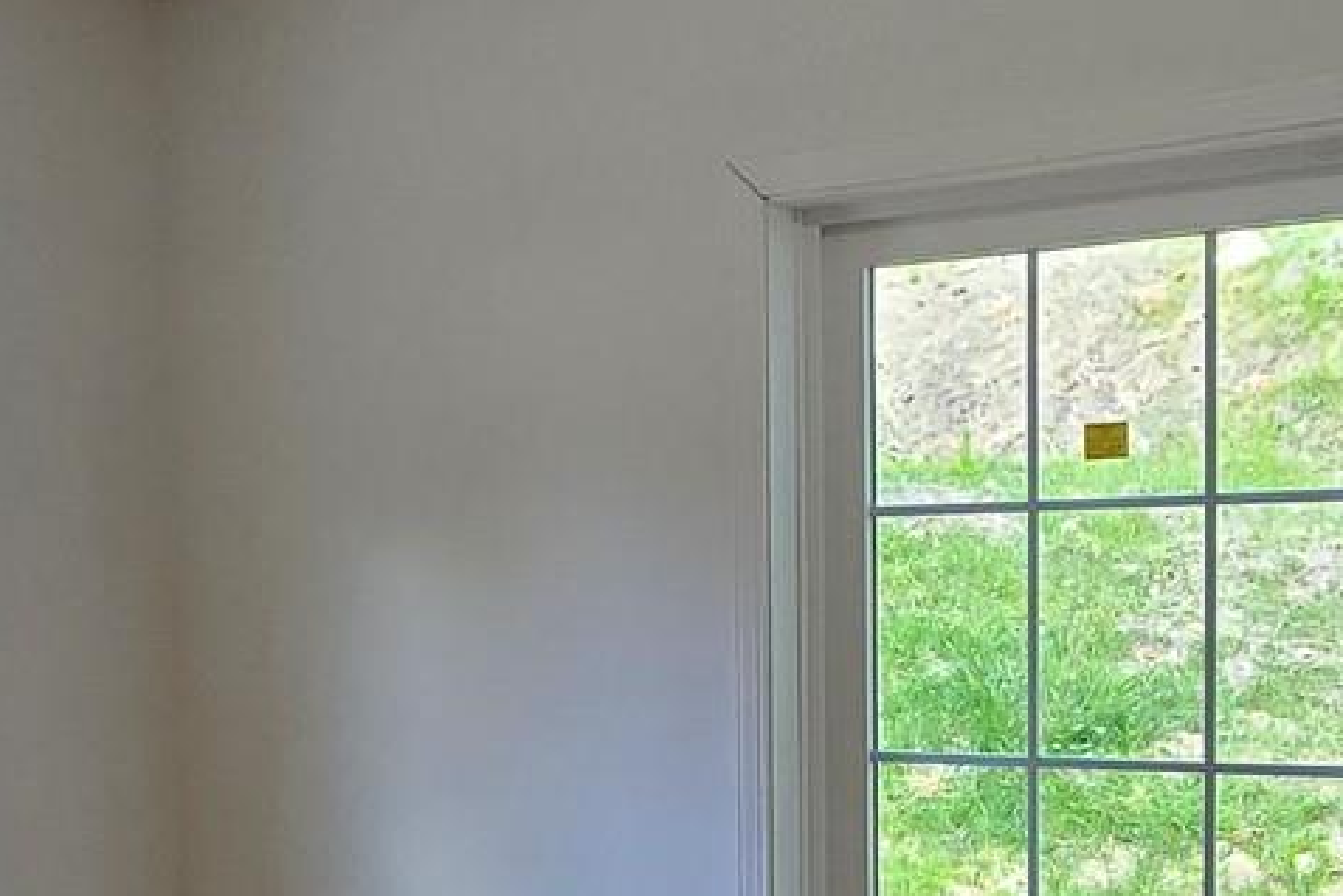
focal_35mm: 58
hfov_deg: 34.4
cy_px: 741
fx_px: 2164
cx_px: 577
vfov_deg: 23.0
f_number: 2.2
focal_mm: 1.7
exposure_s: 1/60
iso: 80
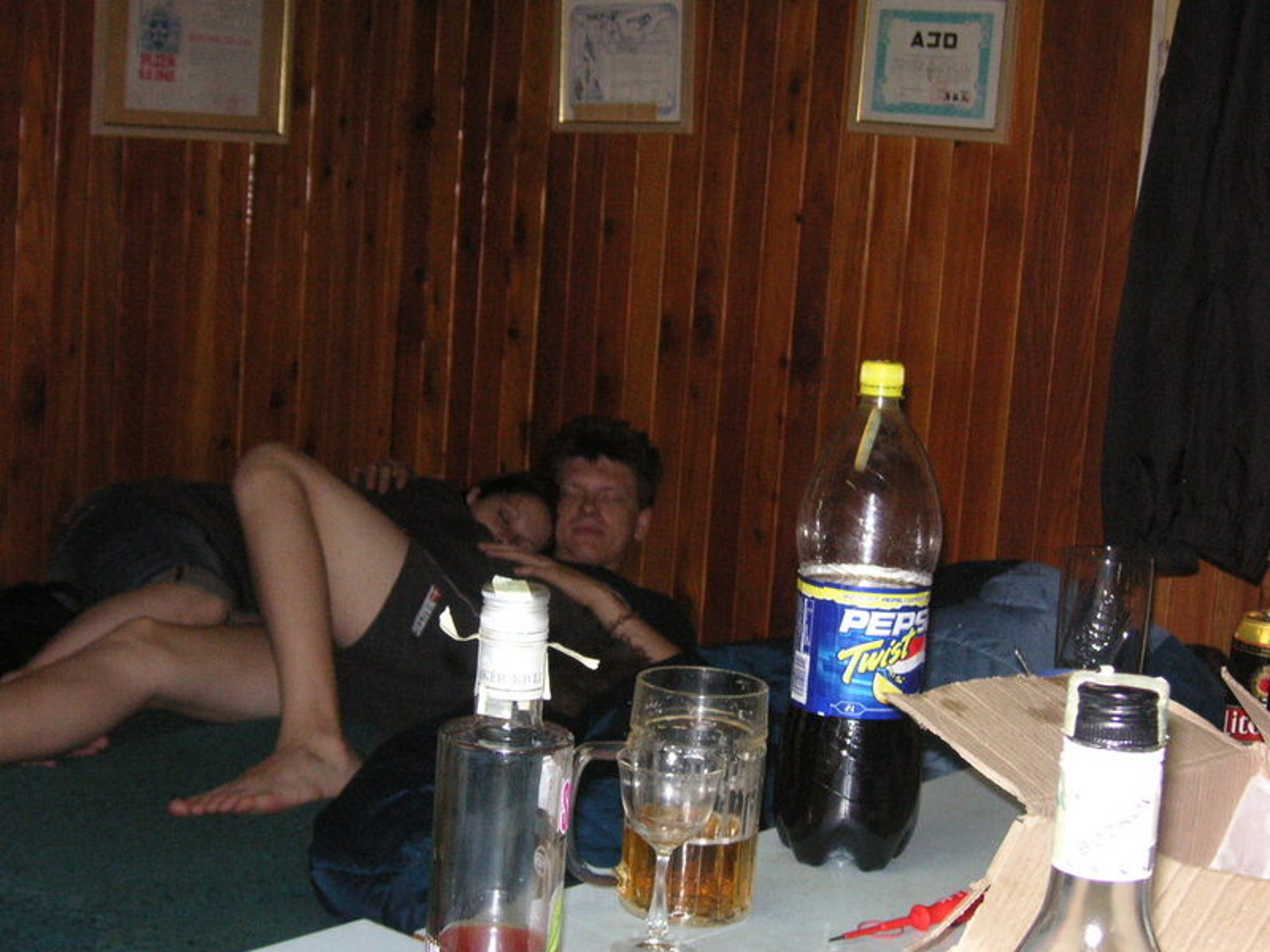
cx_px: 635
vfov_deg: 24.0
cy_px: 476
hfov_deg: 31.7
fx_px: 2238
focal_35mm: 61
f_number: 3.9
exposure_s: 1/60
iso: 160
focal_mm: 10.2
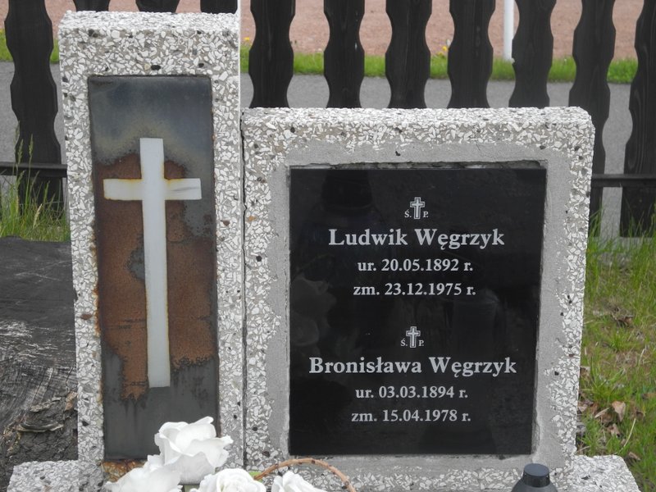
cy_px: 246
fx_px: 1611
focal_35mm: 85
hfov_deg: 23.0
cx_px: 328
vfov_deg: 17.4
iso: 100
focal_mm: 18.1
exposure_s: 1/250
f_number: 4
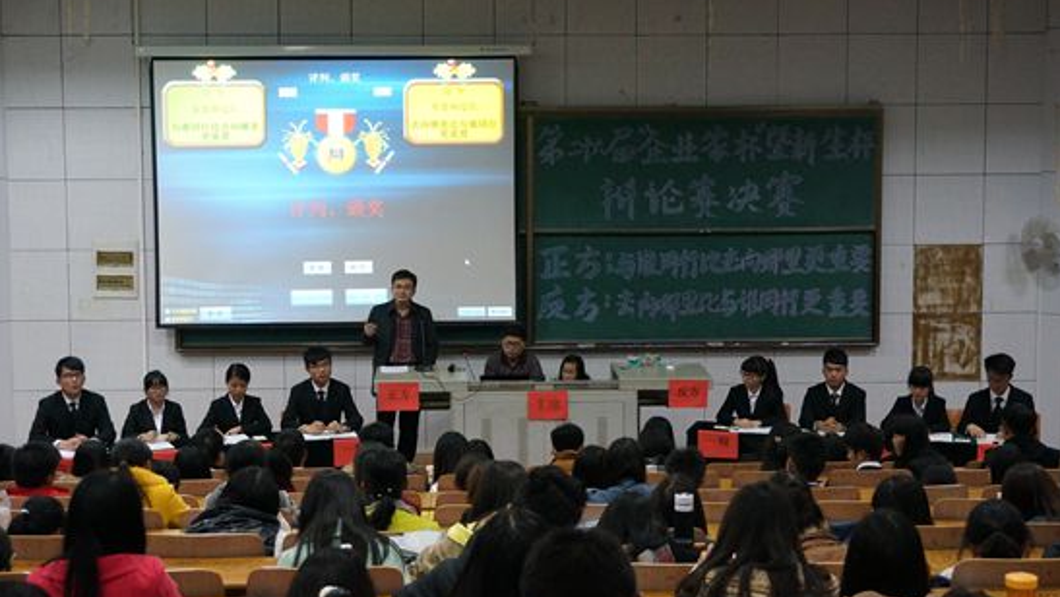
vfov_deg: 19.6
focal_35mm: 62
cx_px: 531
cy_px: 261
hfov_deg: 34.1
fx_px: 1730
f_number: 5.6
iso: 3200
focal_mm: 39
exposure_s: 1/30
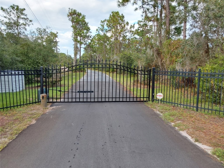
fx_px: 181
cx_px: 112
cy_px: 84
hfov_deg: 63.4
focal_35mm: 28
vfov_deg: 49.7
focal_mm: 2.91
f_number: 1.9
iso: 50
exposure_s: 1/376
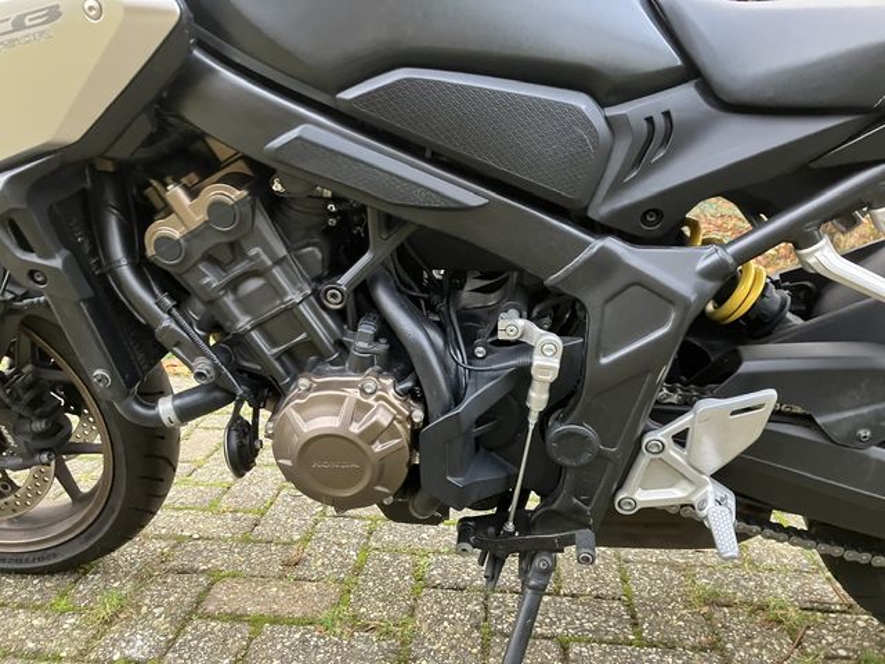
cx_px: 442
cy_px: 332
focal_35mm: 28
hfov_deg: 63.4
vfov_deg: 49.7
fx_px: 716
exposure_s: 1/46
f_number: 1.8
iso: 320
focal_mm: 3.99
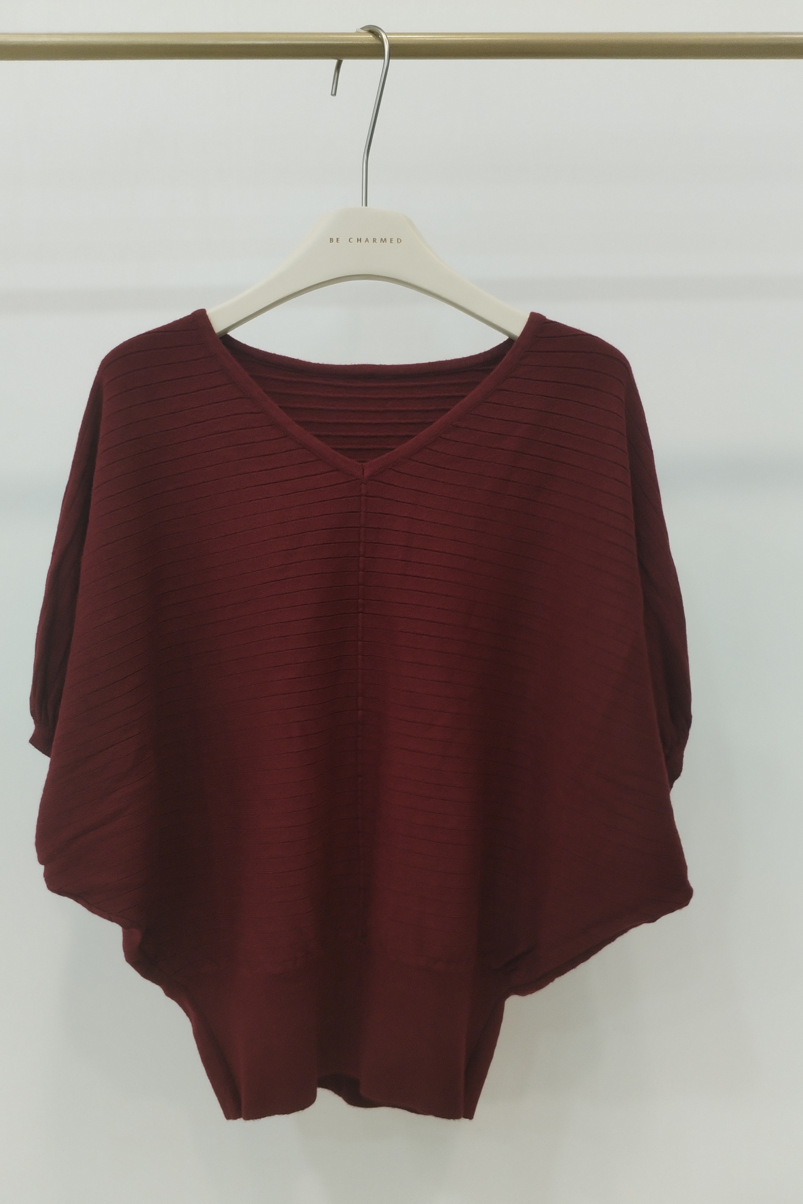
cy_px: 616
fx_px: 1037
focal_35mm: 31
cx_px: 372
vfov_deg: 60.3
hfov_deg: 42.3
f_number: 1.8
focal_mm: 4.75
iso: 321
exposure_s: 1/60
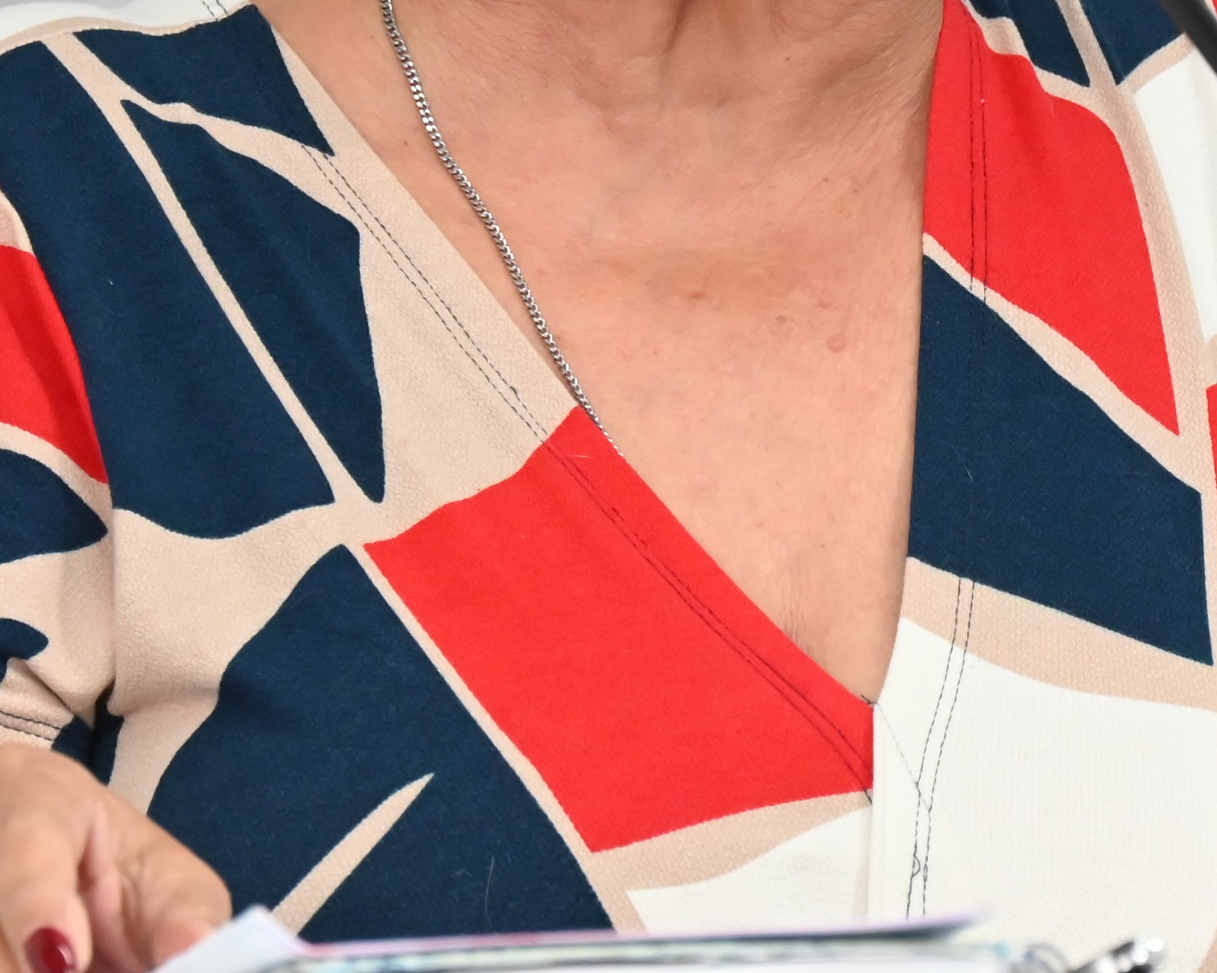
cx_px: 1070
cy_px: -61
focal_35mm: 310
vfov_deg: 5.0
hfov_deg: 6.2
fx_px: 11166
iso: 3200
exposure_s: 1/125
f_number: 6.3
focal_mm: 95
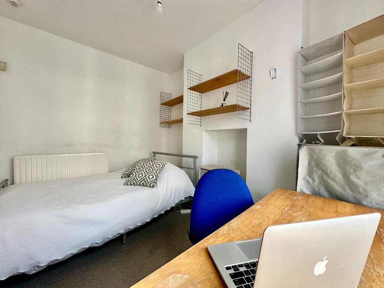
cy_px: 144
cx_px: 192
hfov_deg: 102.1
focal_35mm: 14
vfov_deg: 85.7
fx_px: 155
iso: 160
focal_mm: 2.22
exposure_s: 1/99
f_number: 2.2
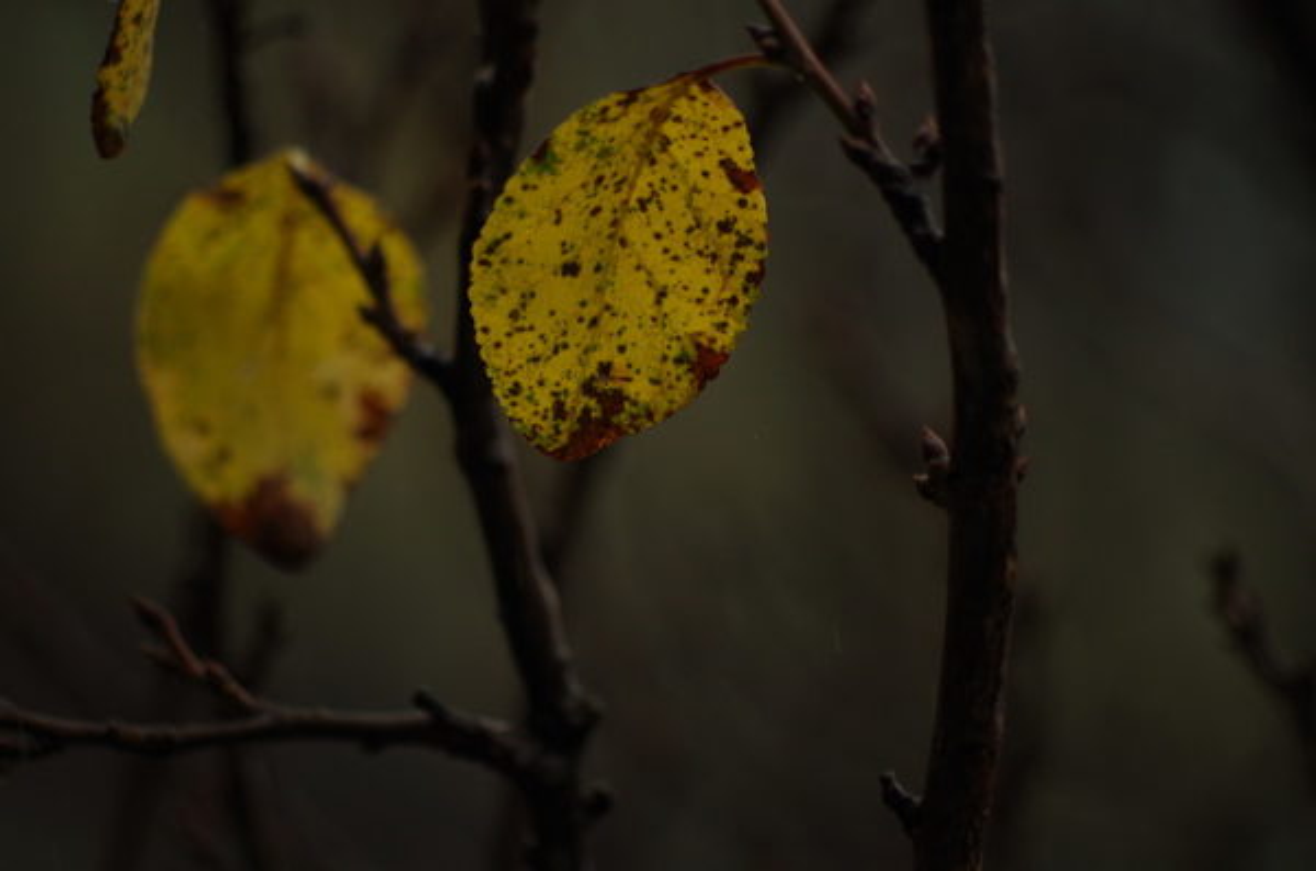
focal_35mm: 450
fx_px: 16411
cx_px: 658
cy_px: 436
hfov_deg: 4.6
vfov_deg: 3.0
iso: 400
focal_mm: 300
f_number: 5.8
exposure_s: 1/250
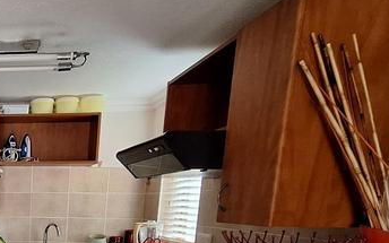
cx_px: -53
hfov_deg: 43.6
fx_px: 339
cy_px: 260
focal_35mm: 32
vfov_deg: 34.6
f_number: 2.2
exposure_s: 1/50
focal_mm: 1.74
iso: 160
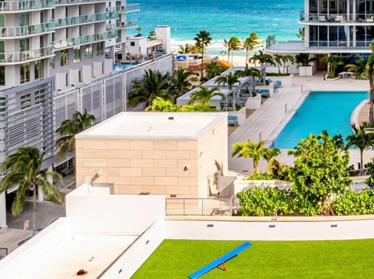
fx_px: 680
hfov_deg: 28.4
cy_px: -17
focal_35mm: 63
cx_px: 395
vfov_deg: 22.1
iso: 100
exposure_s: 1/640
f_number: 5.6
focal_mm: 12.29
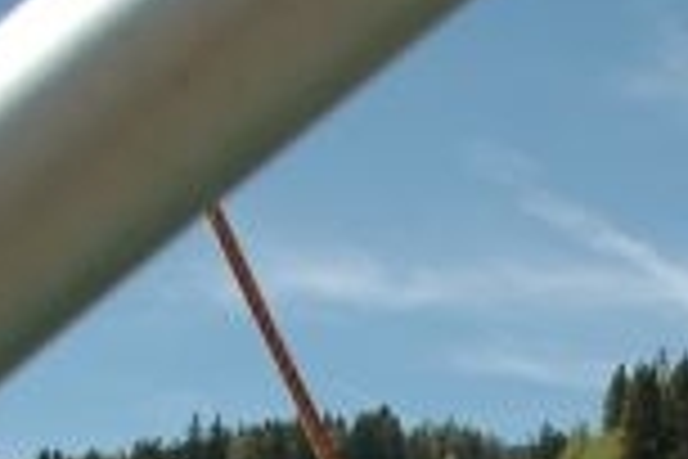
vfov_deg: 12.9
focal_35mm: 97
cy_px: 792
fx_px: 1854
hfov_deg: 20.0
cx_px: 778
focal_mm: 18
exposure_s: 1/1600
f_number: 4
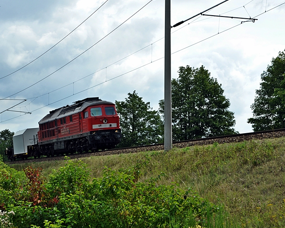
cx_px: 112
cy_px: 114
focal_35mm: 103
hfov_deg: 18.6
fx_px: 869
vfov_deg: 15.0
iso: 200
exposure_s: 1/125
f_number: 14
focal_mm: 60
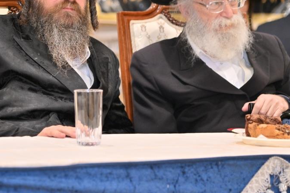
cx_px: 110
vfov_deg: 8.0
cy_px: 50
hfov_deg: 12.0
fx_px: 1377
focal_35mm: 171
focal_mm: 112
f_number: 4
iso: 1250
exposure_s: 1/250
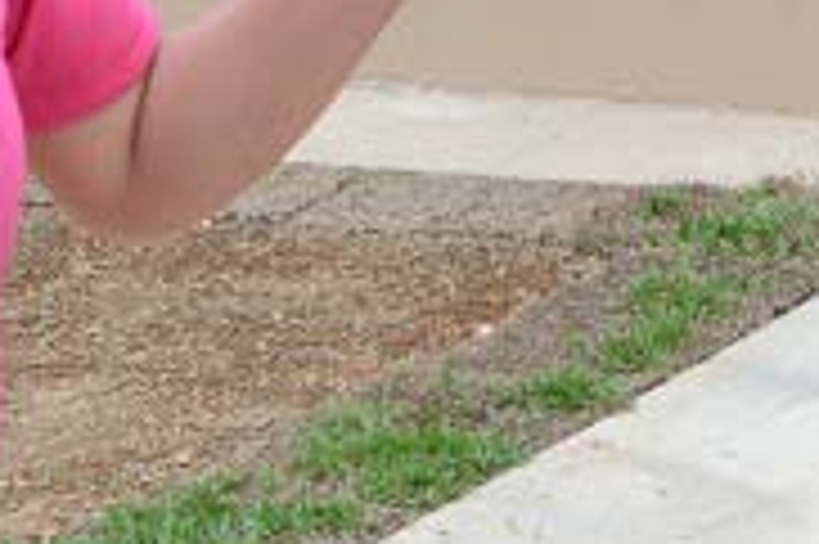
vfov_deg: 9.1
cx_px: 882
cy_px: -400
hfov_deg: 13.9
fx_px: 3296
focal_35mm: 145
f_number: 11
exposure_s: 1/60
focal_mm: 22
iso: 250
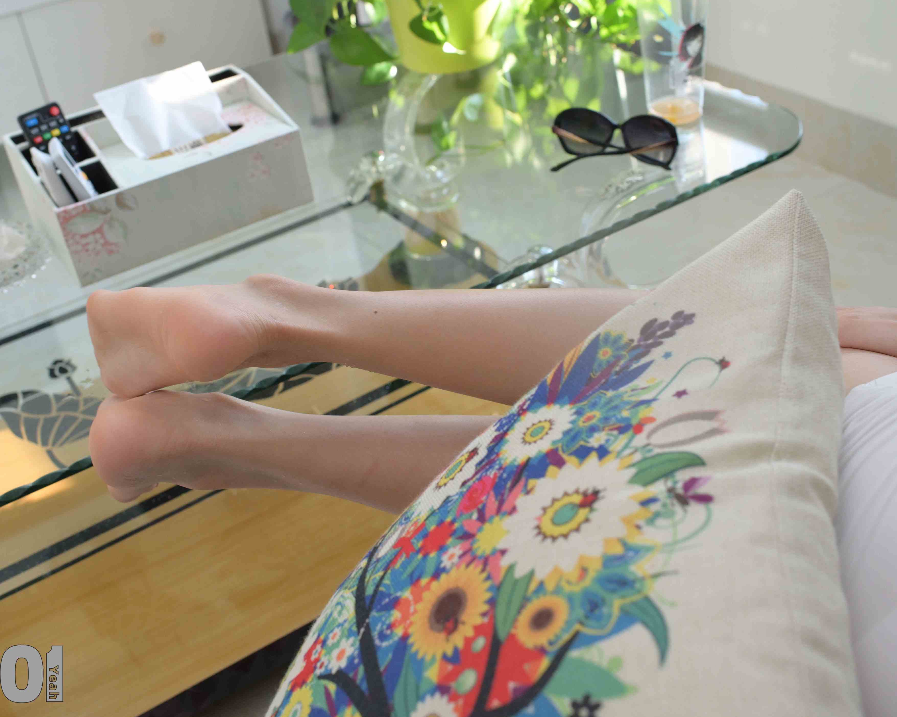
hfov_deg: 42.9
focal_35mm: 43
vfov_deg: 34.9
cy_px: 344
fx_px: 1142
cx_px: 473
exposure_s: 1/200
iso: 1250
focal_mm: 35
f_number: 5.6
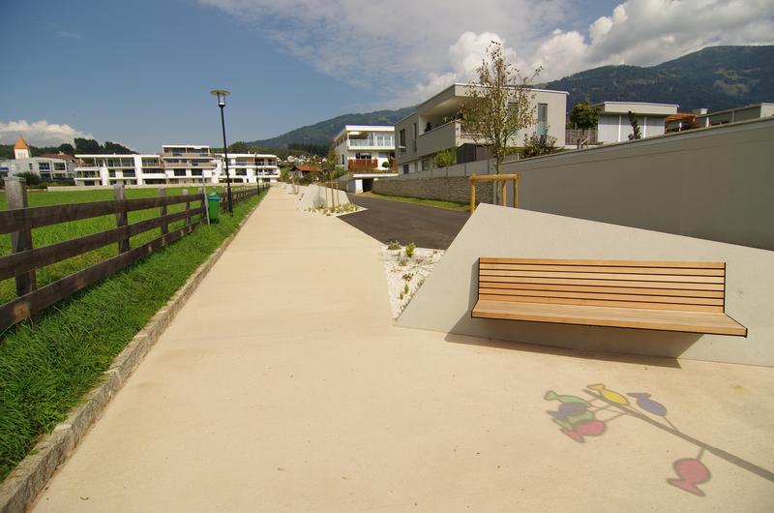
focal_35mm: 18
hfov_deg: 90.1
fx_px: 386
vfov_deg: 67.2
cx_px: 387
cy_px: 256
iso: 100
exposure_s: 1/1000
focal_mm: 12
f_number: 5
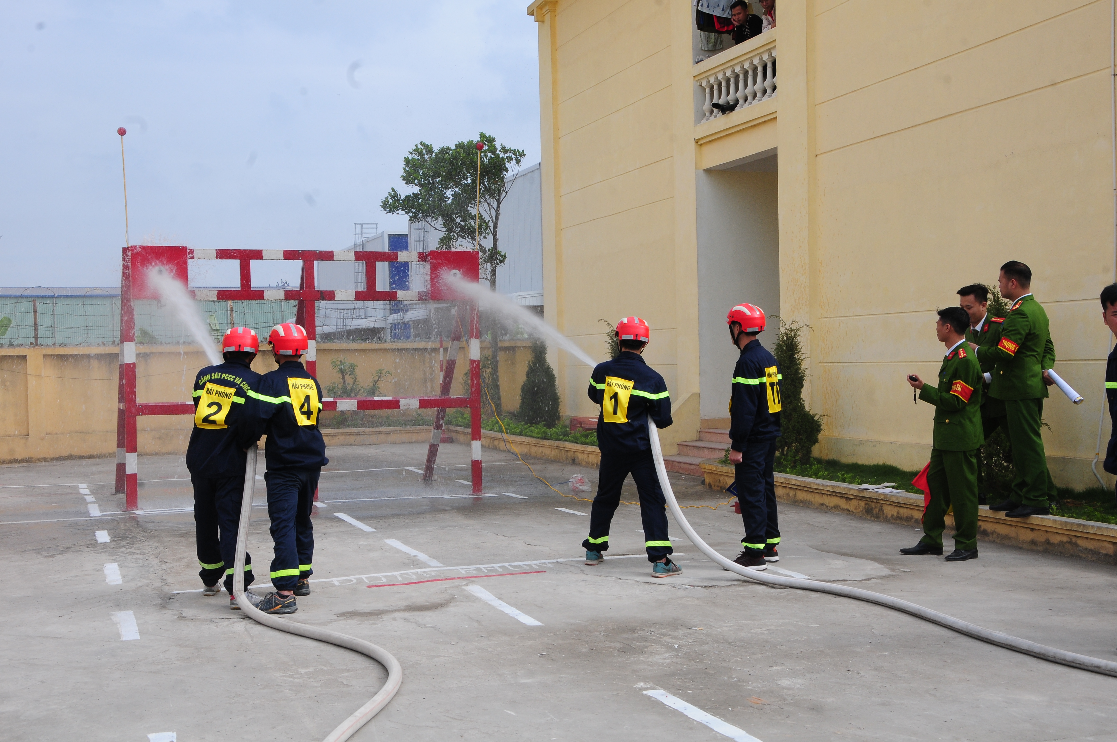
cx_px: 558
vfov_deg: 28.0
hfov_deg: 41.2
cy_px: 371
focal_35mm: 48
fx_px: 1488
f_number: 14
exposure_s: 1/200
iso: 250
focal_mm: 32
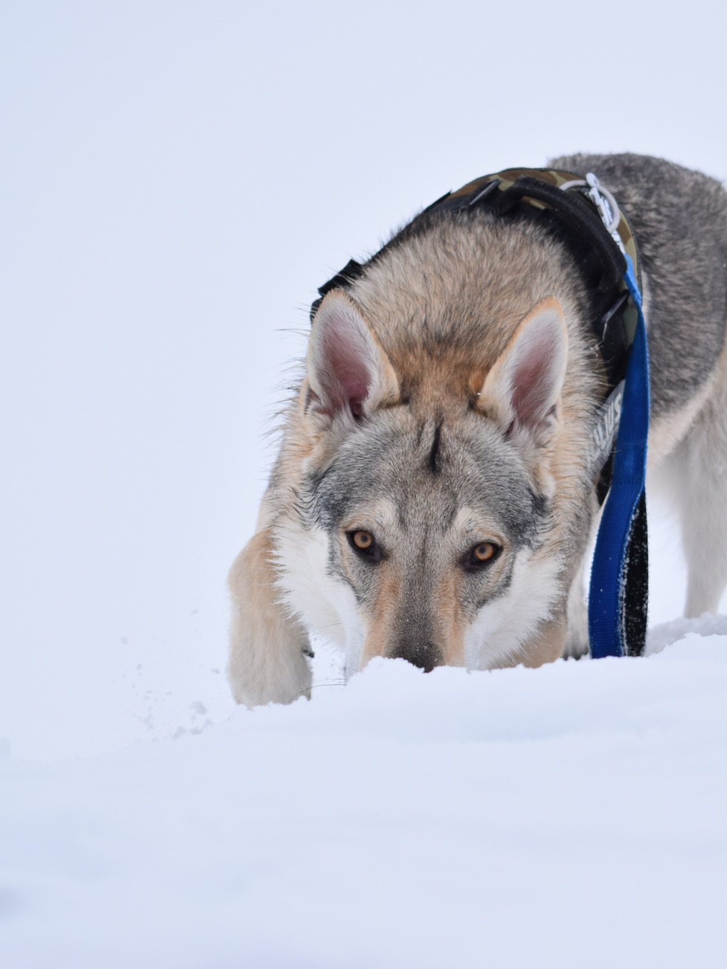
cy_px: 483
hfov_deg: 12.3
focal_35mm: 120
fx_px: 3352
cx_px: 540
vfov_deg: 16.4
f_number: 6.3
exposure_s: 1/1600
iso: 400
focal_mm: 55
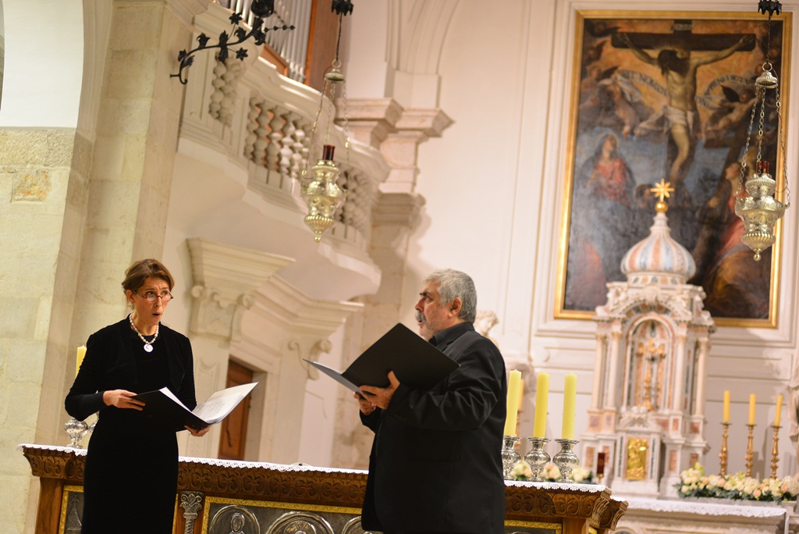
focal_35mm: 80
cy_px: 267
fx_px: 1776
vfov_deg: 17.1
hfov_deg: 25.3
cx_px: 400
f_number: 2.8
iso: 1000
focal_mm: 80
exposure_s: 1/100
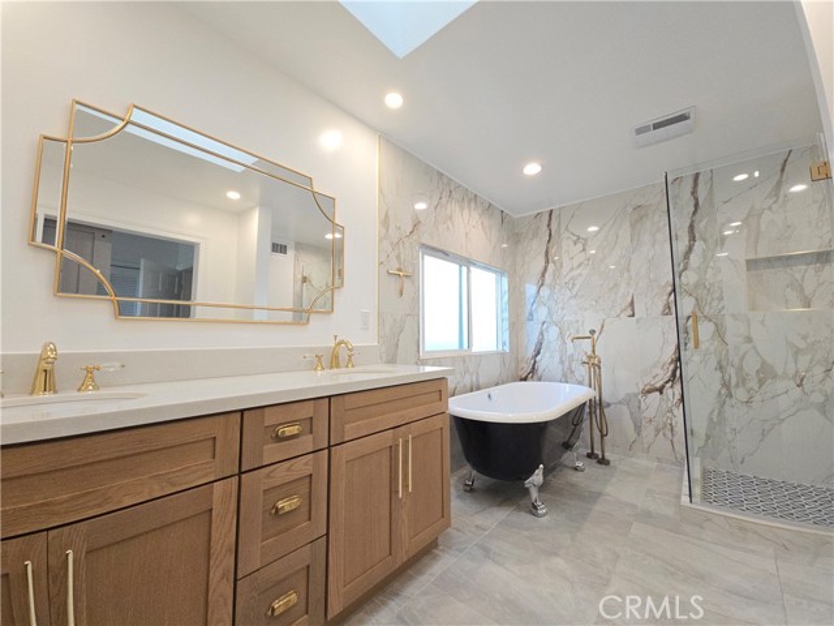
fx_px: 313
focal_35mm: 13
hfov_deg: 106.2
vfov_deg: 89.9
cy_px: 313
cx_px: 417
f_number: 2.2
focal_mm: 2.2
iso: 80
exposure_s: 1/60
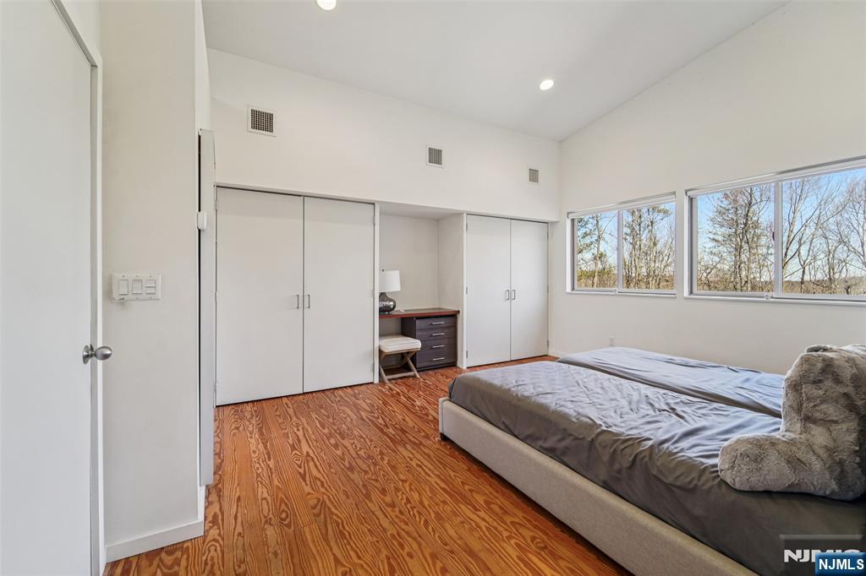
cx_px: 433
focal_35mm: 14
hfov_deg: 104.3
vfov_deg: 81.2
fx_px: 337
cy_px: 288
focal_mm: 14
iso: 400
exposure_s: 1/40
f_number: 8
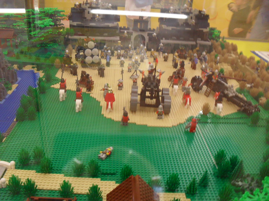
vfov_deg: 40.7
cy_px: 100
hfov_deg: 52.6
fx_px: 272
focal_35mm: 35
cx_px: 134
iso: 200
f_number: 3.2
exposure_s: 1/15
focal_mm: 6.3
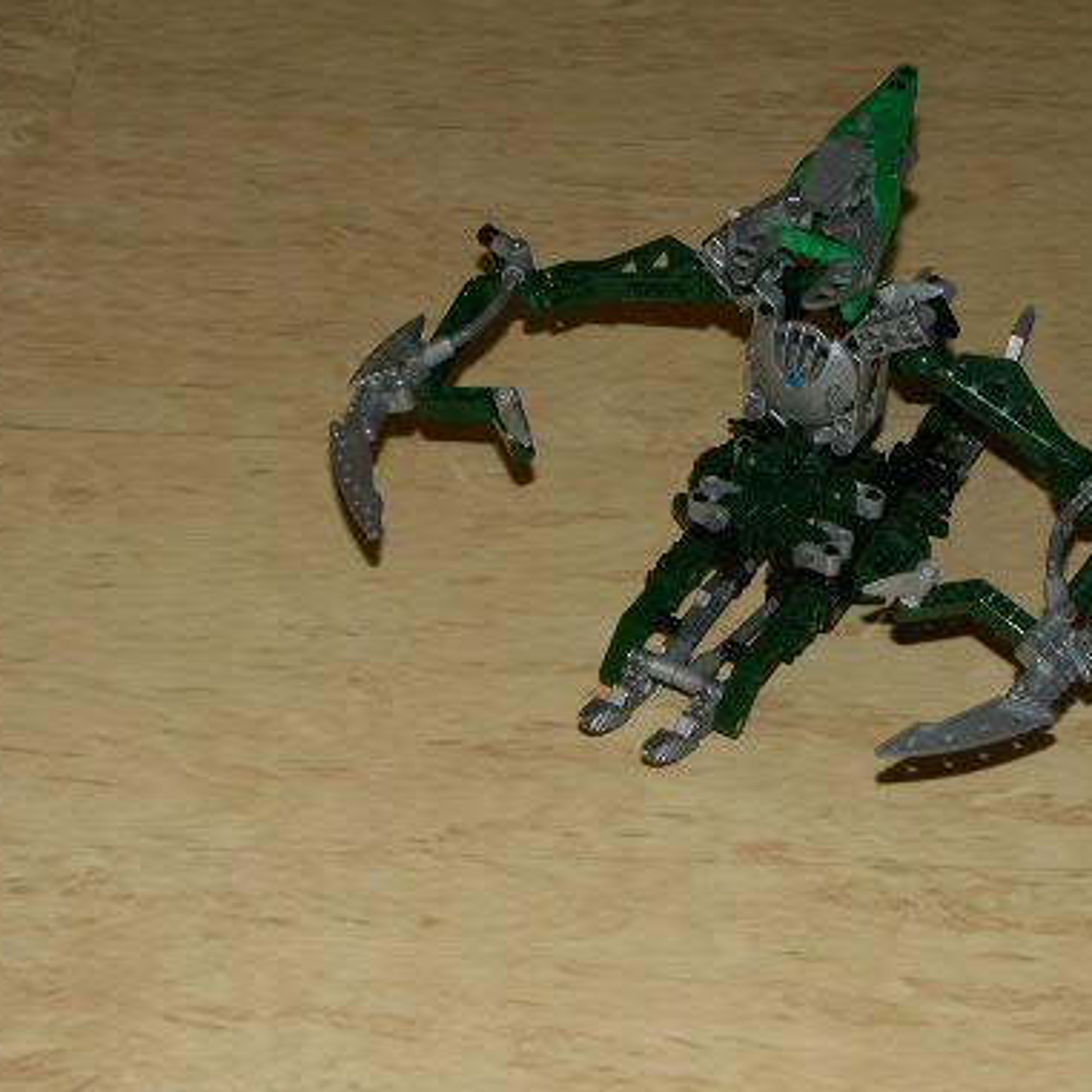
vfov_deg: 18.3
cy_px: 433
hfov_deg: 18.2
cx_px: 782
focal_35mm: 95
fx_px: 3391
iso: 100
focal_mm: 16.5
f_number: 3.2
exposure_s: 1/60
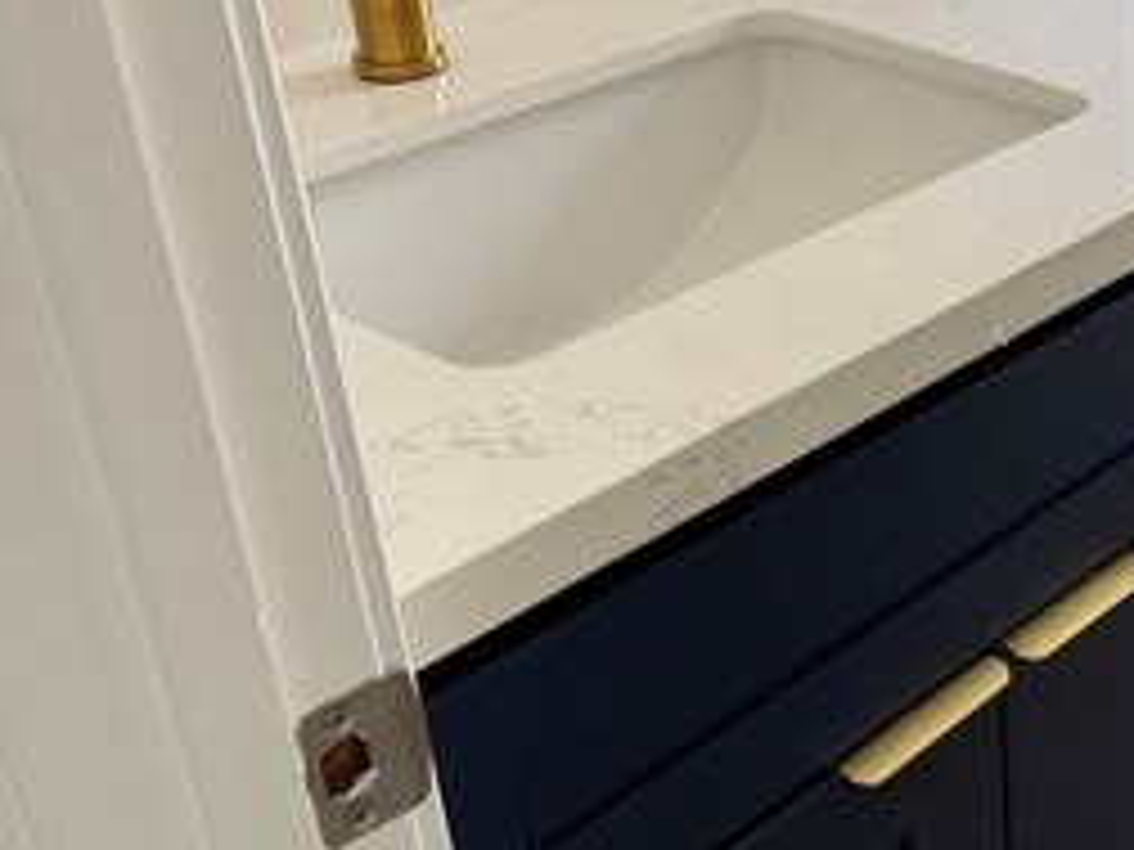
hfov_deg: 28.0
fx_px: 1998
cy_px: 387
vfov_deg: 24.0
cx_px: 1332
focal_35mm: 61
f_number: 1.78
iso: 200
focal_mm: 6.76
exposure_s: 1/87
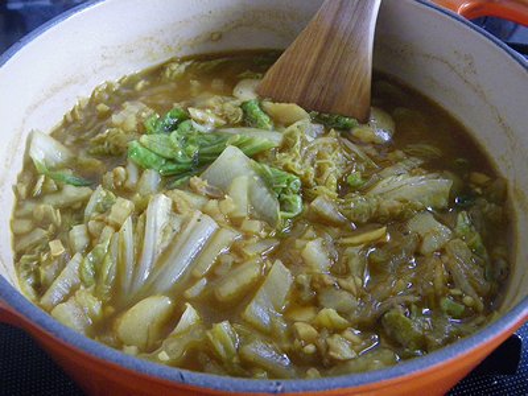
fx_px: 519
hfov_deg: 54.0
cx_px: 264
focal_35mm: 34
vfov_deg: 41.8
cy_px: 198
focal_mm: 6.1
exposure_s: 1/20
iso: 800
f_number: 3.8
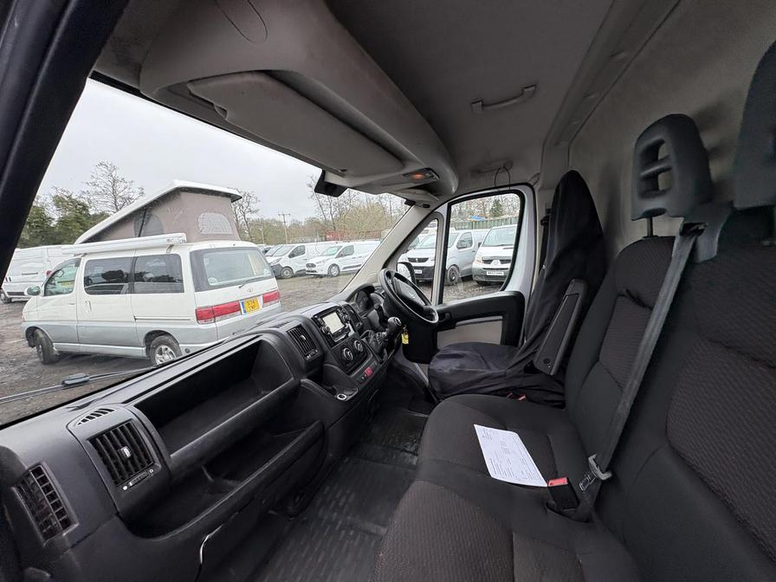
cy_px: 291
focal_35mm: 14
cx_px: 388
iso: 50
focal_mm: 2.22
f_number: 2.2
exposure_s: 1/152
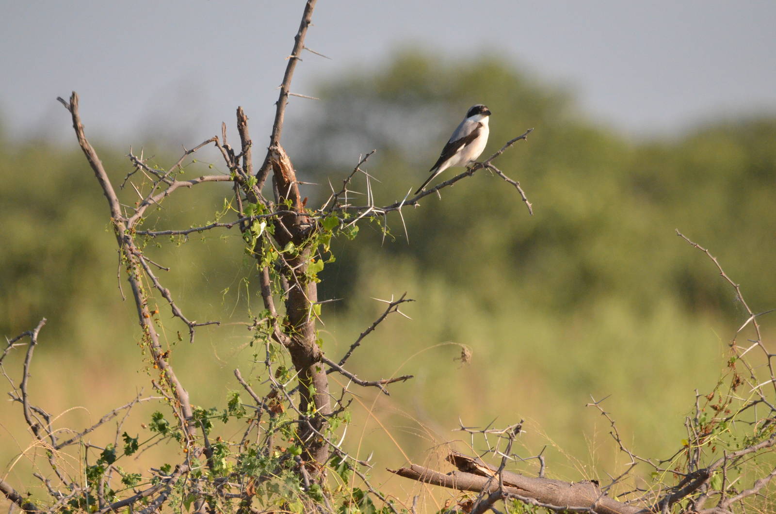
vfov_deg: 1.8
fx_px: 16134
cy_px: 257
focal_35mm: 750
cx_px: 388
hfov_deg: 2.8
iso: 2500
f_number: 9
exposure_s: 1/5000
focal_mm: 500
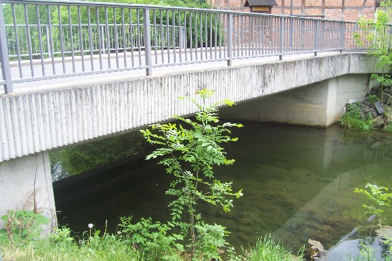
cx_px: 196
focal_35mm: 34
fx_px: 370
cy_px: 130
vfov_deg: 38.9
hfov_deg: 55.8
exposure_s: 1/180
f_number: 2.7
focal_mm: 5.6
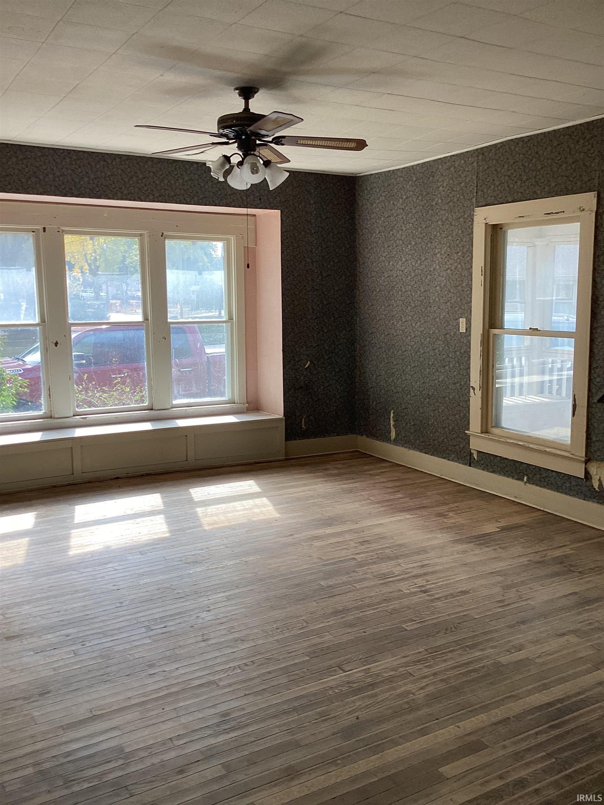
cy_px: 402
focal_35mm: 31
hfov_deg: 45.4
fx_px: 721
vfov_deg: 58.4
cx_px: 302
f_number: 2.4
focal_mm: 3.3
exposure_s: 1/120
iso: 50
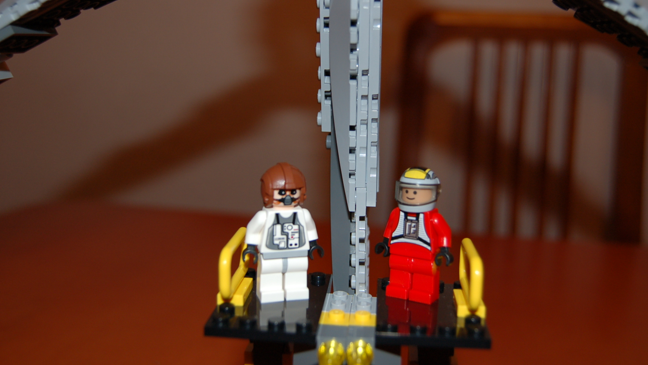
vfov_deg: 29.0
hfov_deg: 49.4
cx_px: 325
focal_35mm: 41
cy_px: 159
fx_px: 704
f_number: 4
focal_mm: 26
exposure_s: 1/60
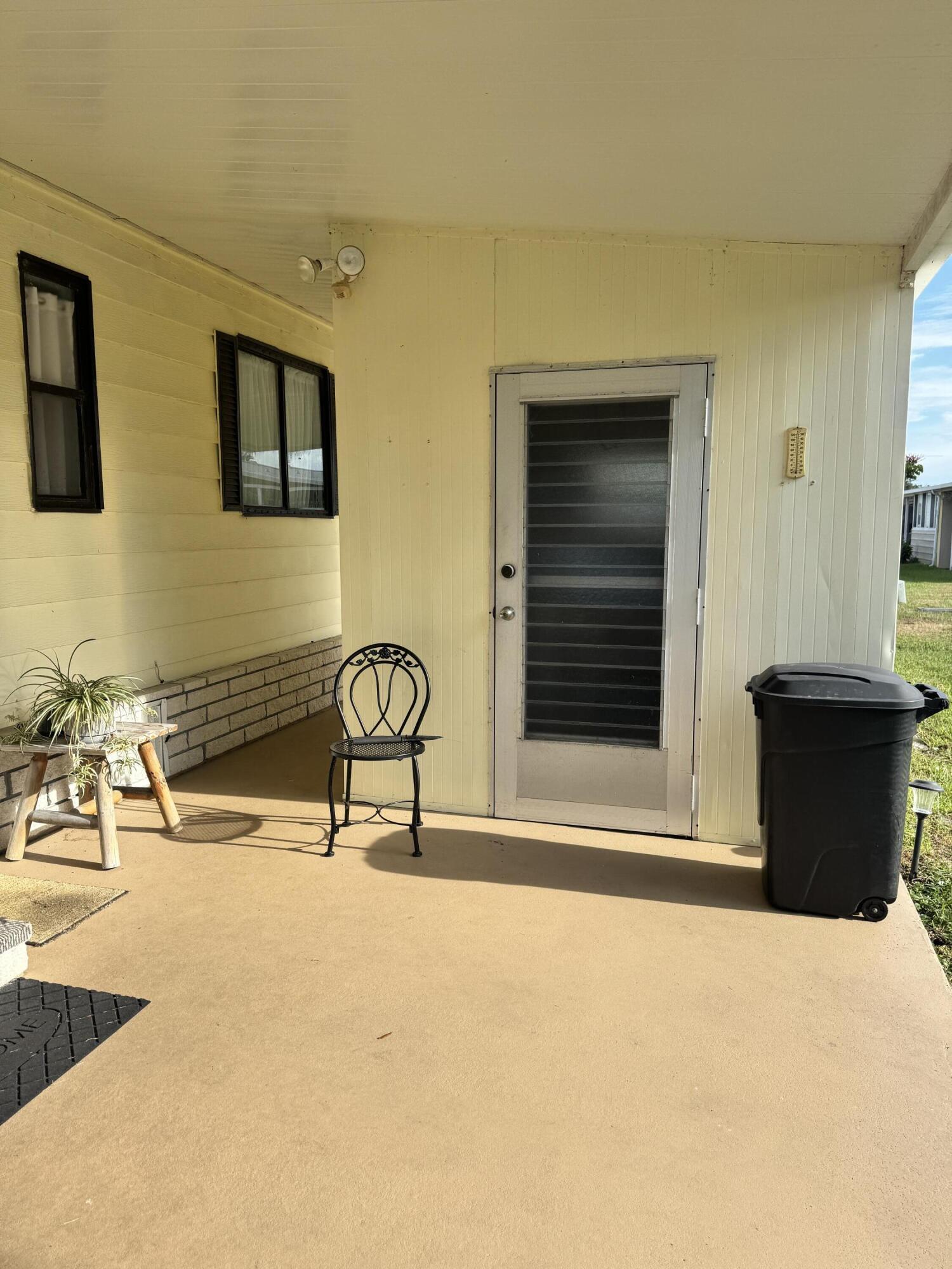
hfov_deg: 56.8
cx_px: 476
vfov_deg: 71.6
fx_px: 880
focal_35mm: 24
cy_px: 634
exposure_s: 1/1721
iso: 80
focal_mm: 6.76
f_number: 1.78
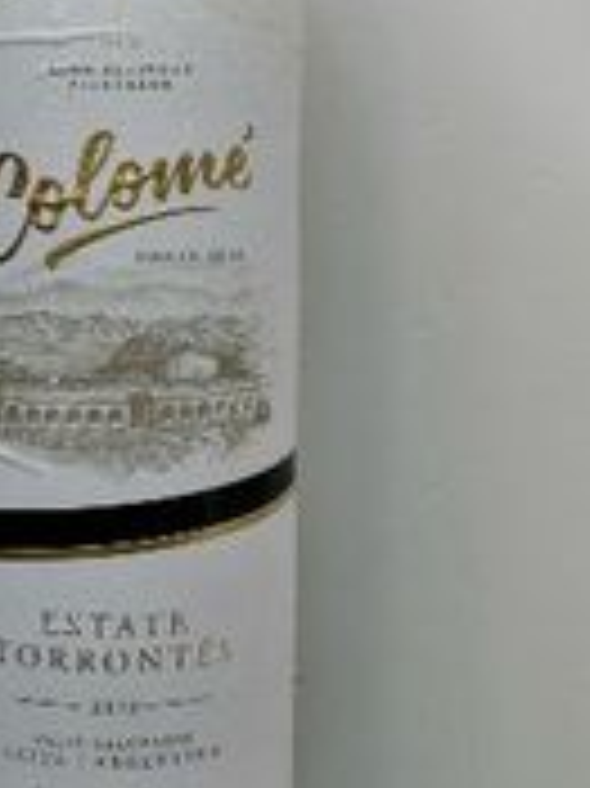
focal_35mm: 66
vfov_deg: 28.5
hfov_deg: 22.0
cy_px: 110
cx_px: 131
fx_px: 1502
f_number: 1.8
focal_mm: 3.95
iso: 50
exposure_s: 1/232
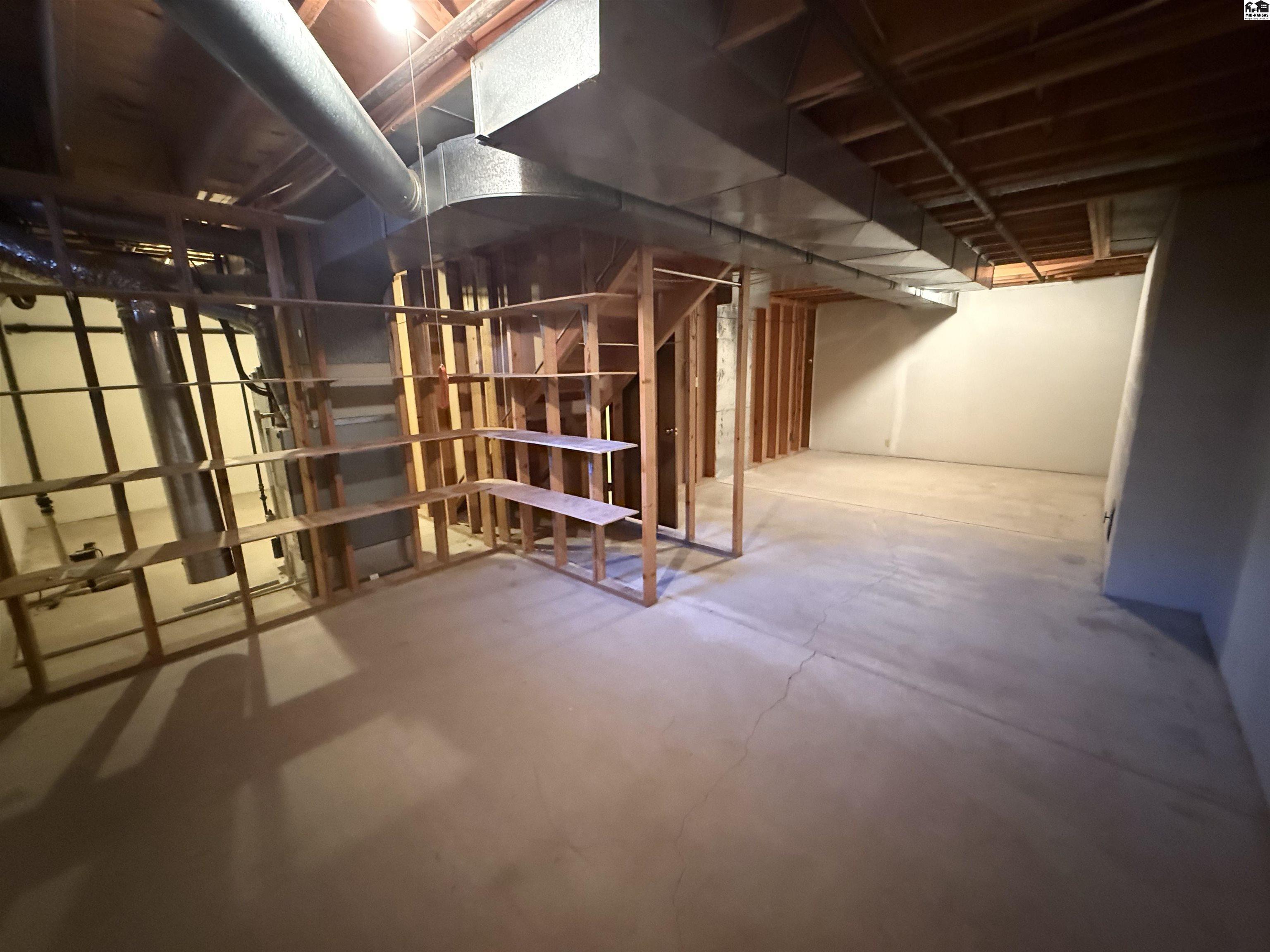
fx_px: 514
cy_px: 476
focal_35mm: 14
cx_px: 635
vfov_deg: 85.7
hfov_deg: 102.1
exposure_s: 1/40
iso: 1600
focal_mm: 2.22
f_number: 2.2
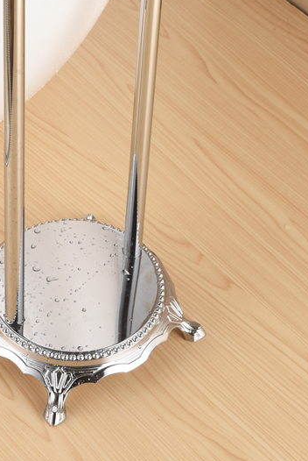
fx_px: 1638
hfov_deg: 10.7
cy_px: -5
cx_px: 37
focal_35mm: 128
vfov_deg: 15.7
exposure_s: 1/160
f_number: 10
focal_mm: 60
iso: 100
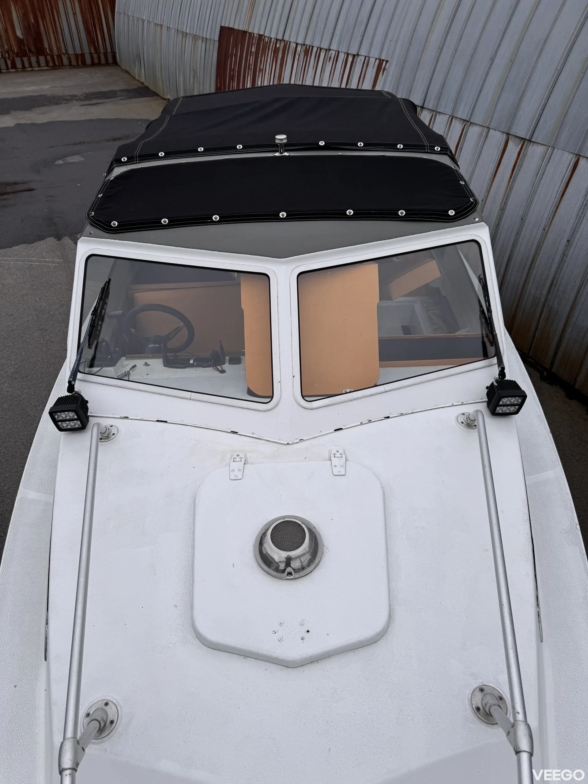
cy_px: 392
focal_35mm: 24
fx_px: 544
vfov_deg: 71.6
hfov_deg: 56.8
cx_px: 294
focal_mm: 6.76
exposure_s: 1/1818
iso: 80
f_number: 1.78
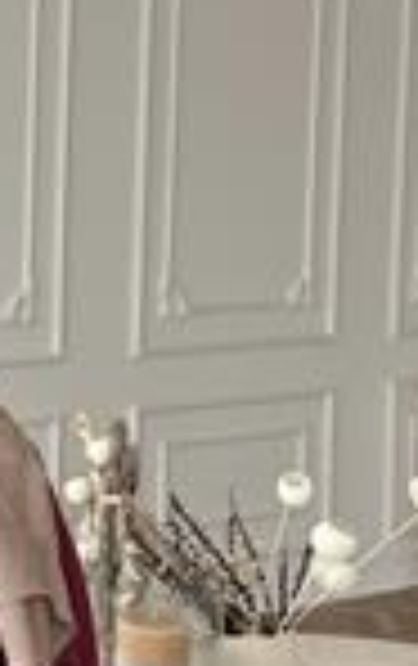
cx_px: -153
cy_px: 578
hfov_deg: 17.1
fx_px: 1289
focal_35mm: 71
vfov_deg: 28.0
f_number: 1.78
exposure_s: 1/153
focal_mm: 6.86
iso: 64
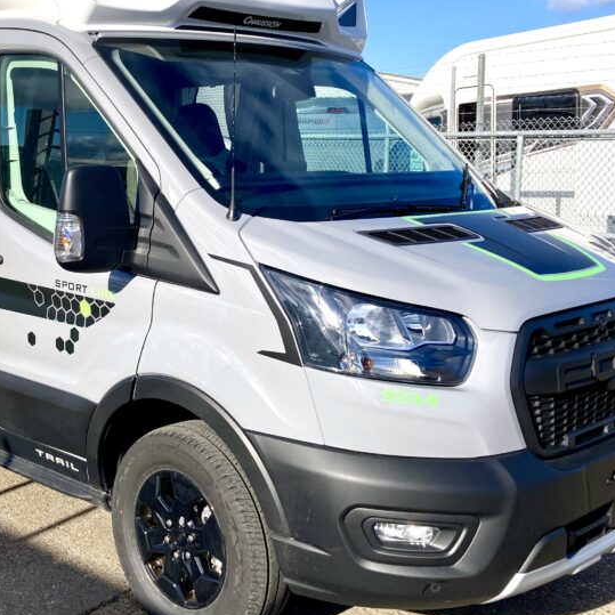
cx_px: 197
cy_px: 253
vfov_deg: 36.0
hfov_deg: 35.6
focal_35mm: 47
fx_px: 945
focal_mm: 3.99
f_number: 1.8
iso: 25
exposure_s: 1/3436
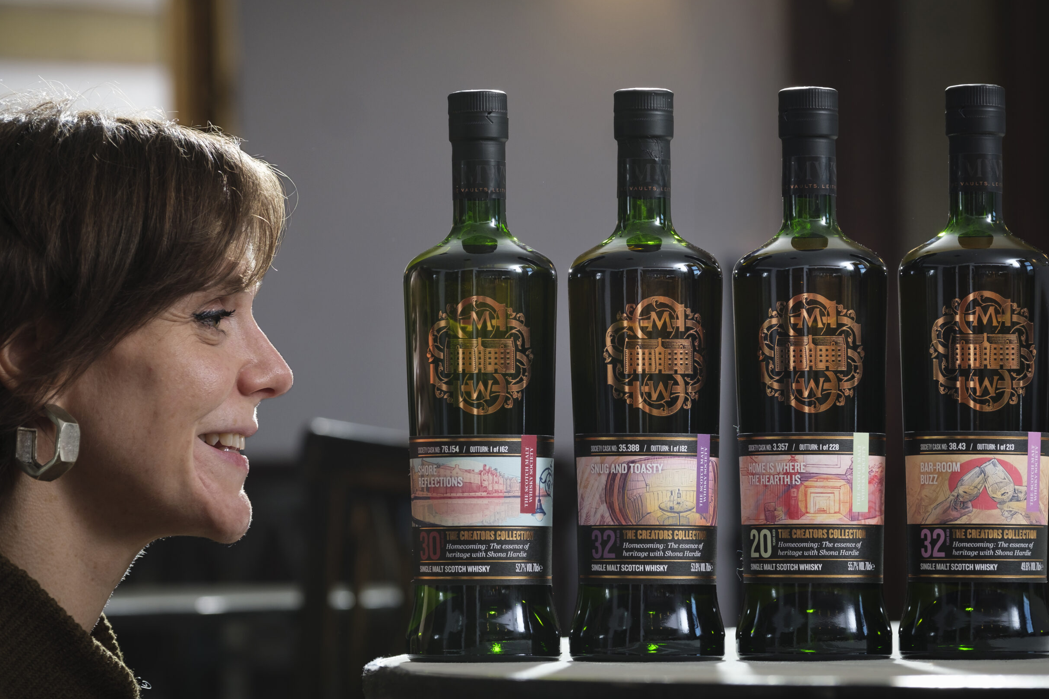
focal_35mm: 138
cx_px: 518
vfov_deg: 9.9
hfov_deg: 14.9
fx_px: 4021
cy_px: 342
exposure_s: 1/200
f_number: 4
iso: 400
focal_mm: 87.1
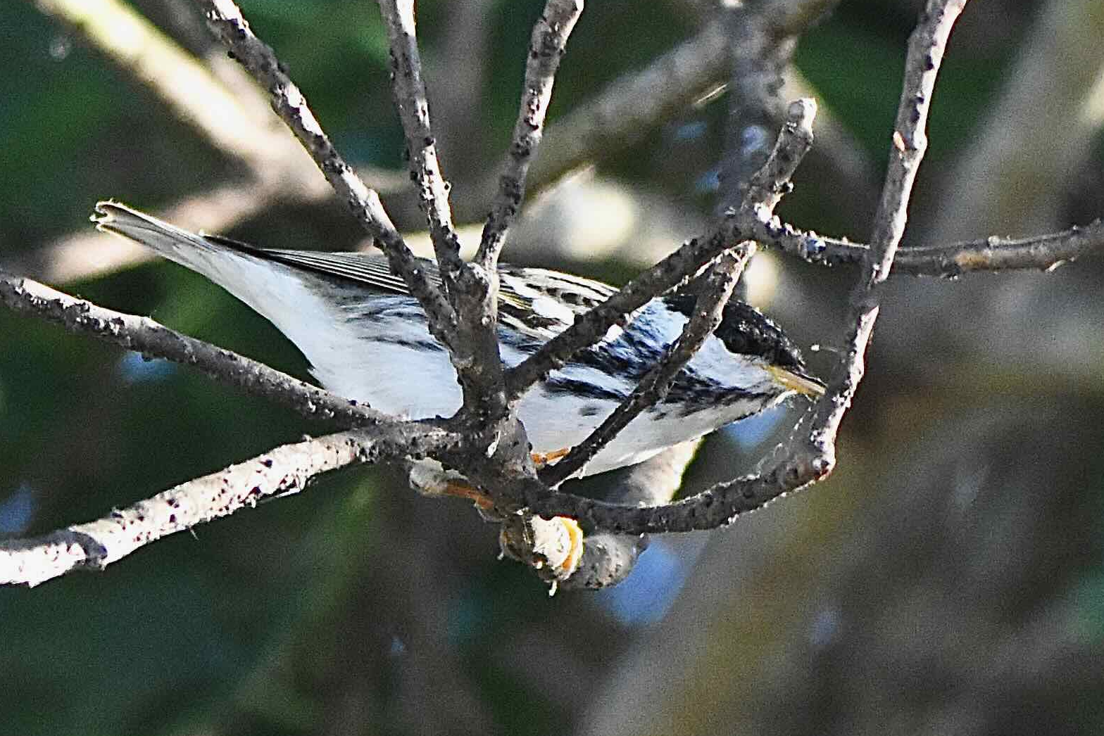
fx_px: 9232
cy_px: 349
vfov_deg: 4.6
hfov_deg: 6.8
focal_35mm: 301
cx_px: 533
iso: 2000
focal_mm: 150
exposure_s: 1/1600
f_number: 5
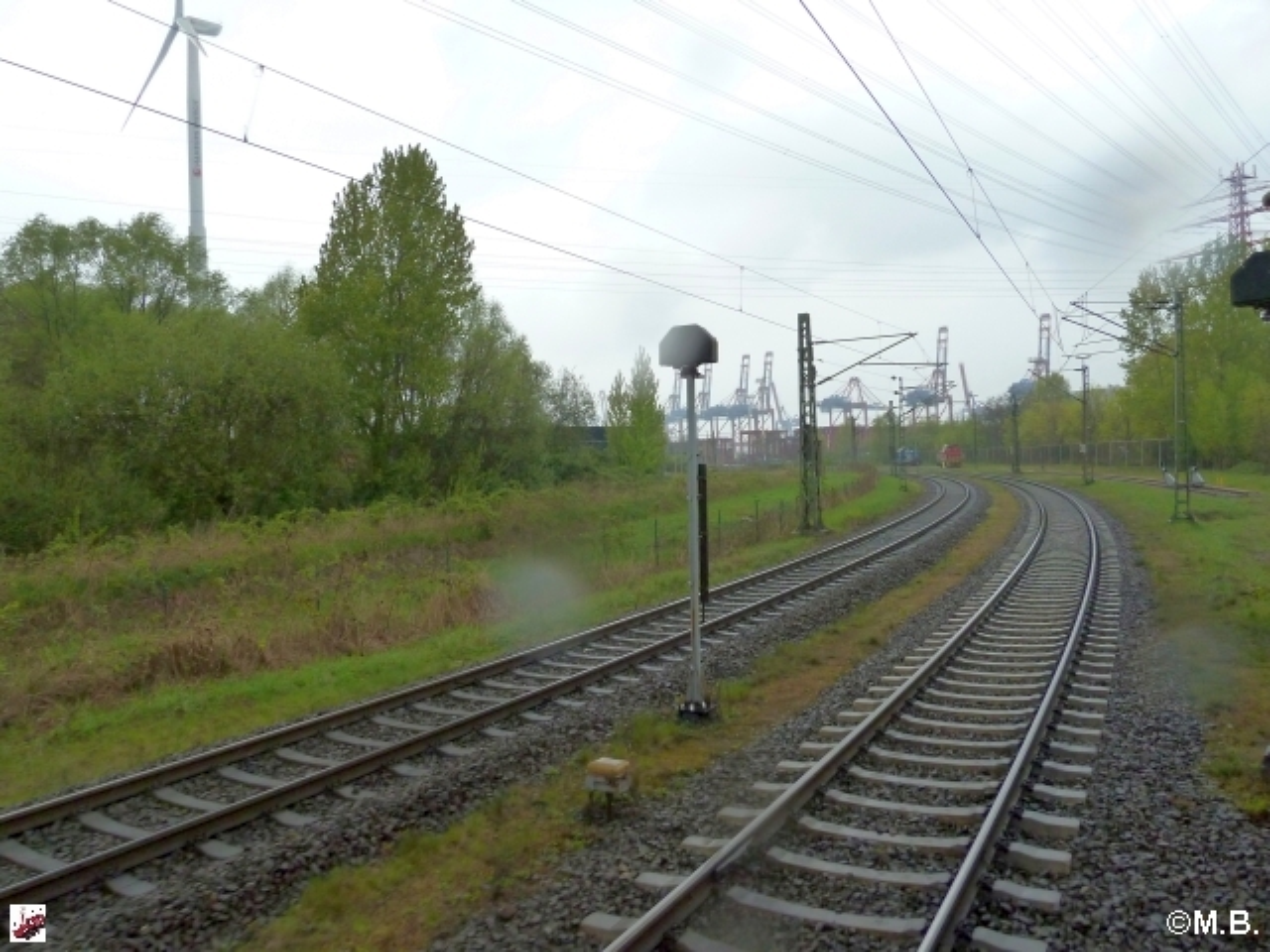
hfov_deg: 69.4
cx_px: 635
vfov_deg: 54.9
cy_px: 476
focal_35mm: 25
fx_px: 917
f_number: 4
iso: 250
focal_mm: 4.1
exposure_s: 1/250
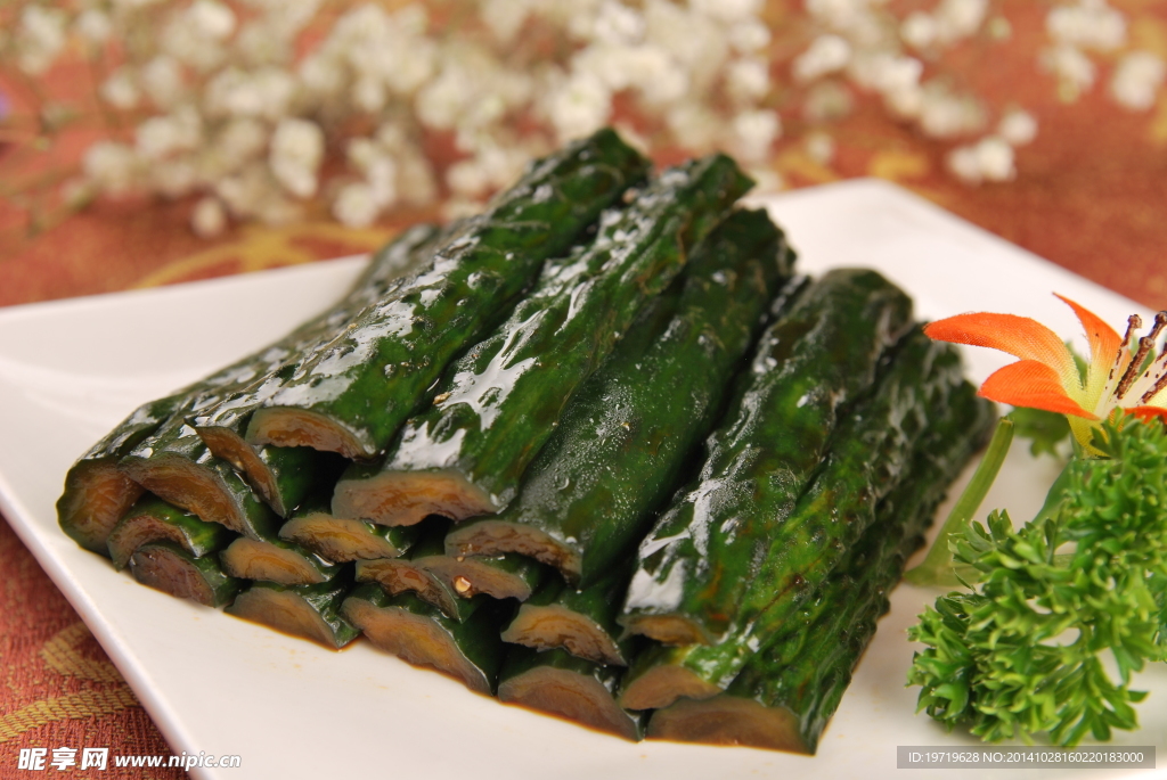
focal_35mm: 75
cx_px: 584
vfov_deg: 18.2
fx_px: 2434
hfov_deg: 27.0
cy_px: 390
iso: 100
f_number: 5.6
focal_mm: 50
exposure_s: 1/50
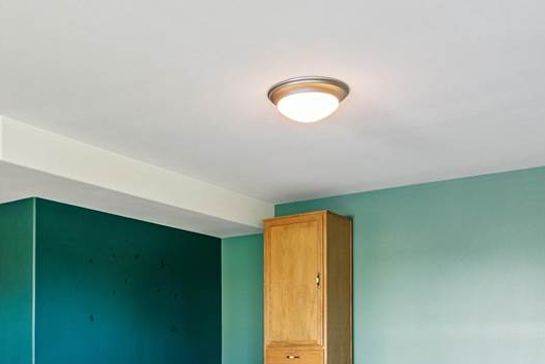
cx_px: 216
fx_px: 621
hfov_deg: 47.1
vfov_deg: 30.5
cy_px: 357
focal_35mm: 41
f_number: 8
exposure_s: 1/2.5
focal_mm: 17
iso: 400
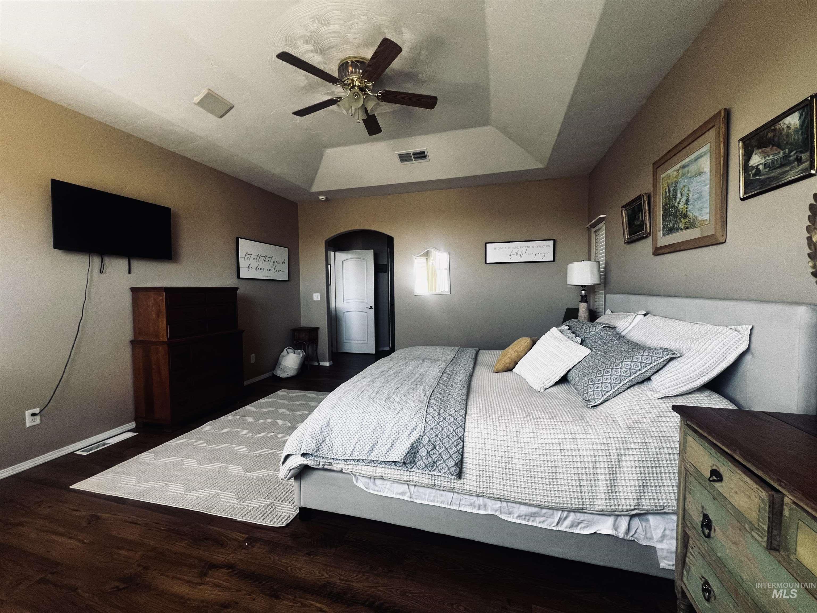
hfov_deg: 106.2
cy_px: 306
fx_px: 307
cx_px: 408
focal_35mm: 13
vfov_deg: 89.9
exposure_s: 1/99
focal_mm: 1.57
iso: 200
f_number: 1.8
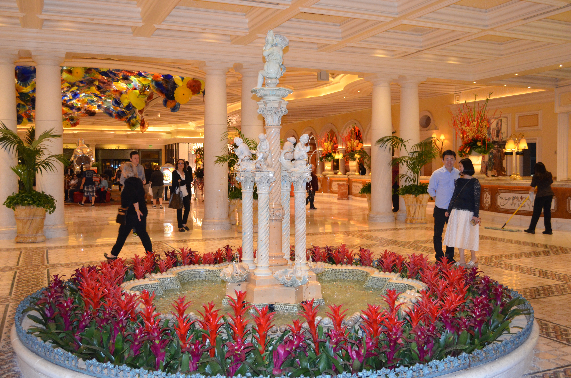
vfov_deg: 36.7
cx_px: 286
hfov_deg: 53.2
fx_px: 570
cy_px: 189
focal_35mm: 36
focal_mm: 24
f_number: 4
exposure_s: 1/60
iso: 2000
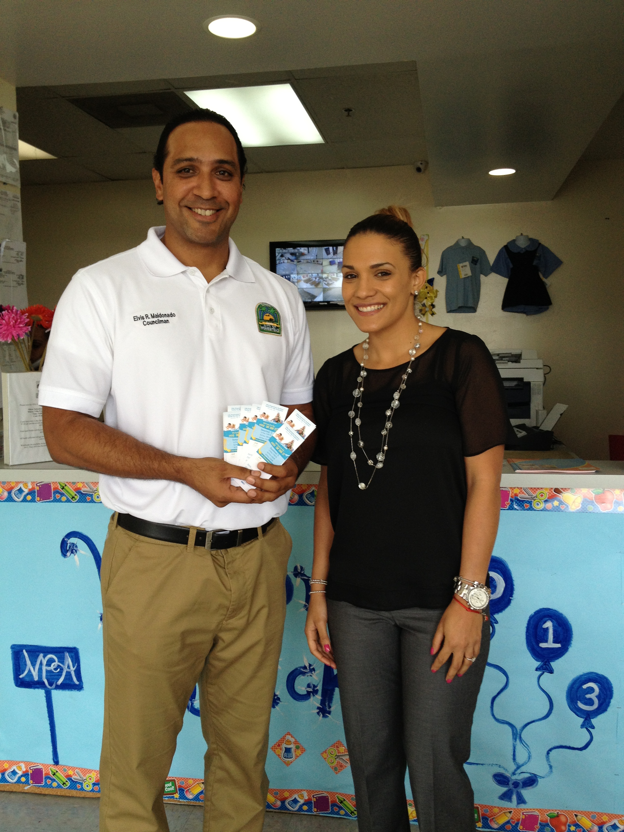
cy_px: 416
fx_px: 841
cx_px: 312
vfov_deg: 52.6
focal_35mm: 35
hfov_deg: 40.7
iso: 80
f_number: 2.4
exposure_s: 1/120
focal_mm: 4.28
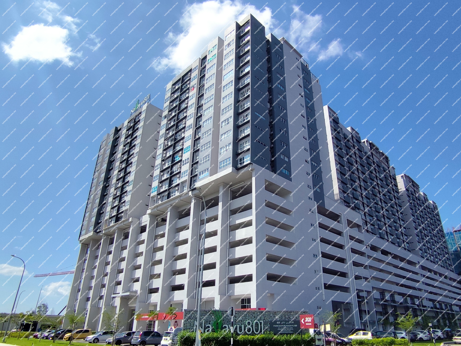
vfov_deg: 61.1
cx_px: 230
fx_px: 293
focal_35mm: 22
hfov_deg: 76.4
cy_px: 173
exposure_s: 1/3252
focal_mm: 1.65
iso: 50
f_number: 2.2
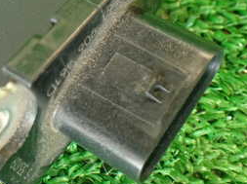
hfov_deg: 24.3
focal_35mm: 76
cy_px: 27
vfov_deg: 19.1
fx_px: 542
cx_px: -11
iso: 320
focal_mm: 5.79
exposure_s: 1/30
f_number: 2.4
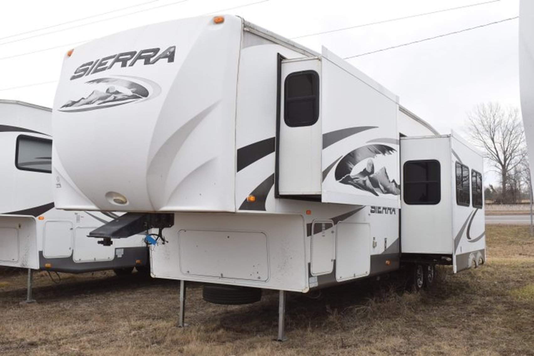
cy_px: 178
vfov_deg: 36.9
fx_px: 534
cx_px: 267
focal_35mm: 36
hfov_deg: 53.1
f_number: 6.3
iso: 100
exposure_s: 1/200
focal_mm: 24
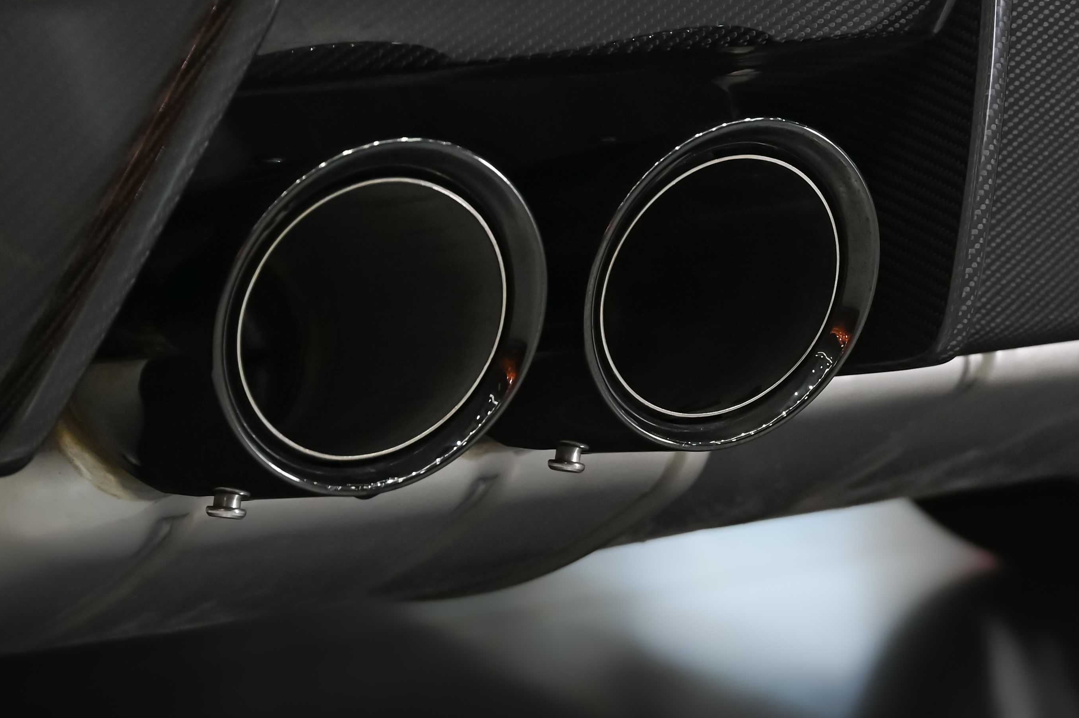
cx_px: 1104
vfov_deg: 12.3
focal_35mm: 111
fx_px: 3325
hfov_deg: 17.9
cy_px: 190
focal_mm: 50
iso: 2000
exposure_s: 1/160
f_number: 5
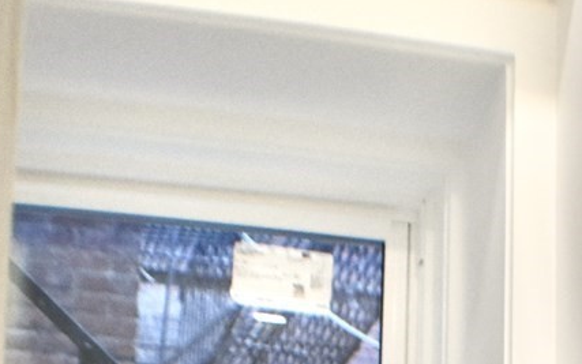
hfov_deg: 16.8
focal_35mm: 121
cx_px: 615
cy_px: 889
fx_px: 1919
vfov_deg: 9.6
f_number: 3.8
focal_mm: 22
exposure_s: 1/125
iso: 800
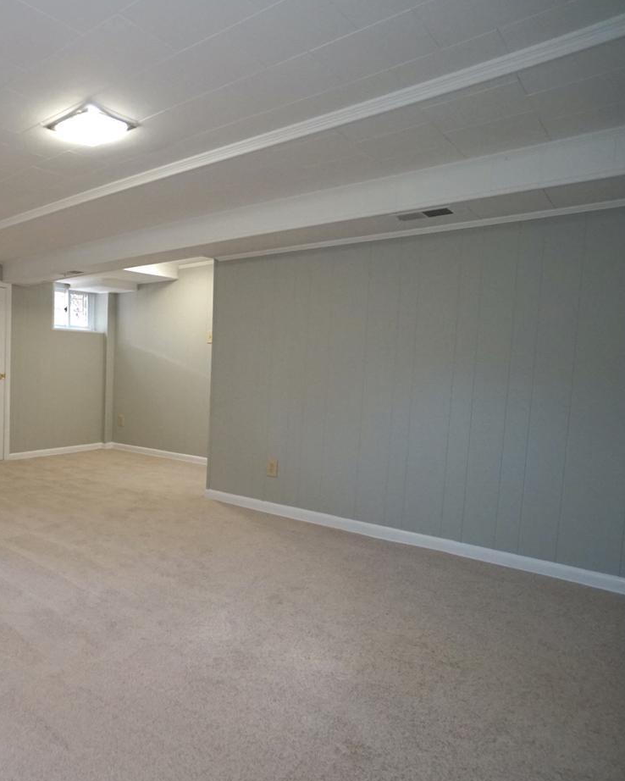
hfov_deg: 55.0
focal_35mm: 22
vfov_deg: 75.0
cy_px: 400
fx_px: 509
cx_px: 64
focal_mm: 10
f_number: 4
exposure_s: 1/60
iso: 2000
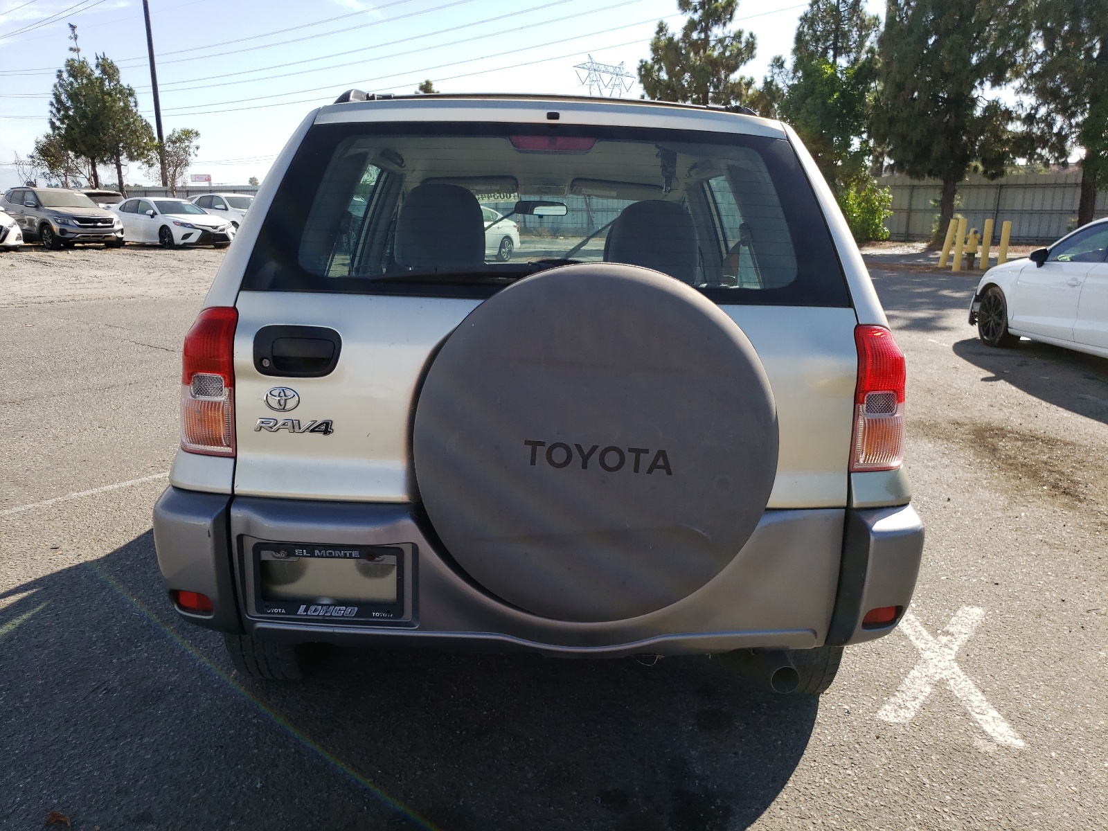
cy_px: 416
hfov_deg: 67.3
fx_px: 832
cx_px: 554
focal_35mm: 26
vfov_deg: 53.1
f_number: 1.5
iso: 50
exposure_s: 1/2000
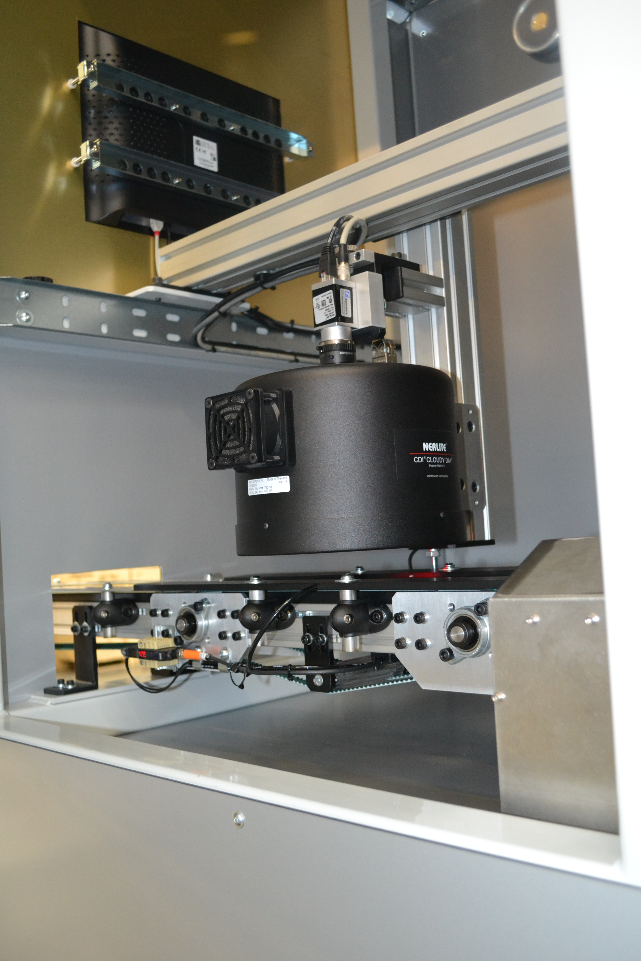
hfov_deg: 40.0
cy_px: 480
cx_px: 320
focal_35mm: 33
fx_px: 881
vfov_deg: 57.2
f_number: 4
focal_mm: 22
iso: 1800
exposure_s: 1/60
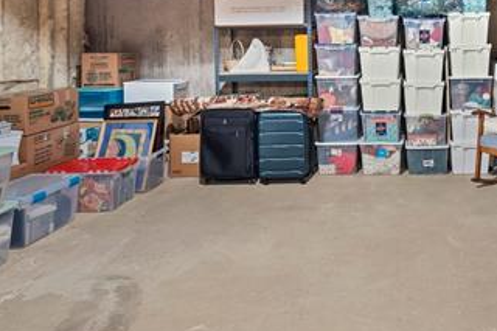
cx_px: 396
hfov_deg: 52.3
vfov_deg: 36.5
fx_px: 469
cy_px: 36
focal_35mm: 34
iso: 100
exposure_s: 30
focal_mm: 17
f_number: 10
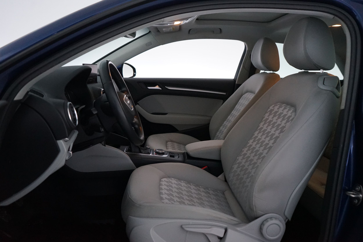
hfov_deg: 65.5
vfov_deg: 46.4
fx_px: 282
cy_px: 121
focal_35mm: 28
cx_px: 182
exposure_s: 1/160
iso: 4000
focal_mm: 28
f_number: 3.5
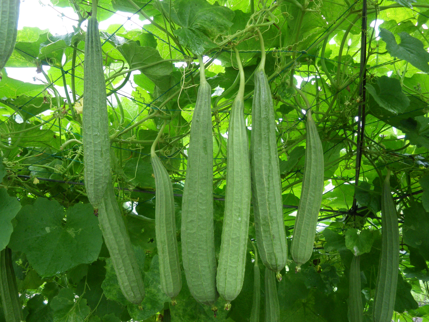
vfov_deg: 39.7
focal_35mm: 36
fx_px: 446
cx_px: 214
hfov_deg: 51.4
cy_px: 161
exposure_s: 1/50
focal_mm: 6.3
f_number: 3.5
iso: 250
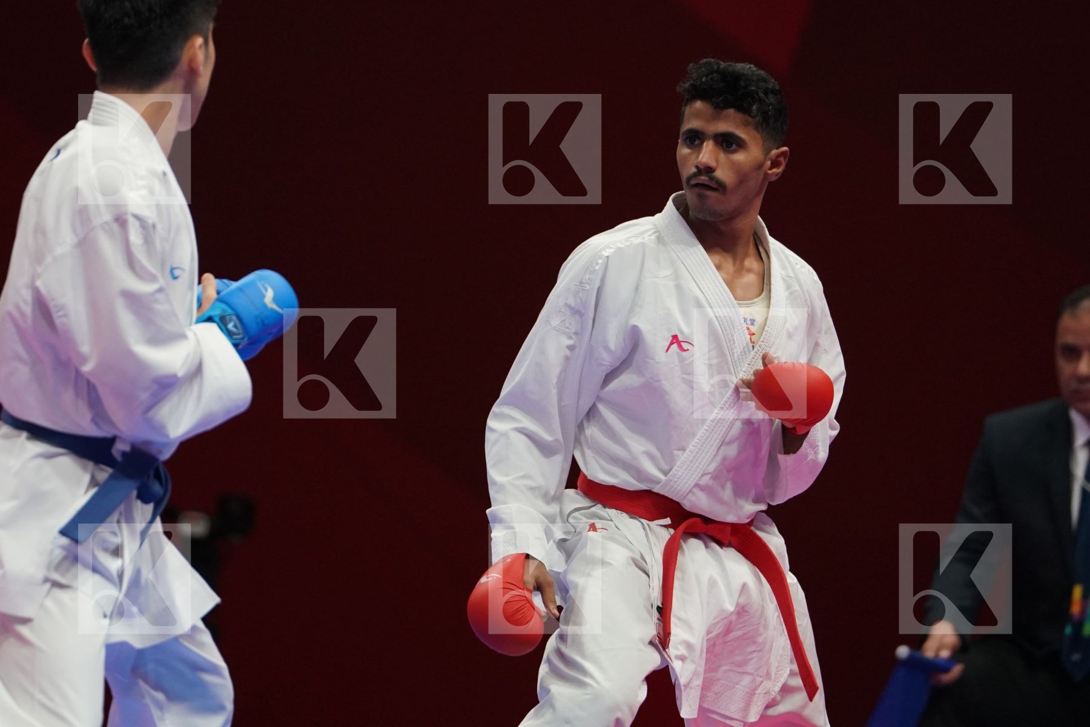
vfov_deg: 3.3
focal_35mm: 414
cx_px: 545
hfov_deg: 5.0
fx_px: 12534
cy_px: 364
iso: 2500
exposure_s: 1/1000
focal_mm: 276
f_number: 4
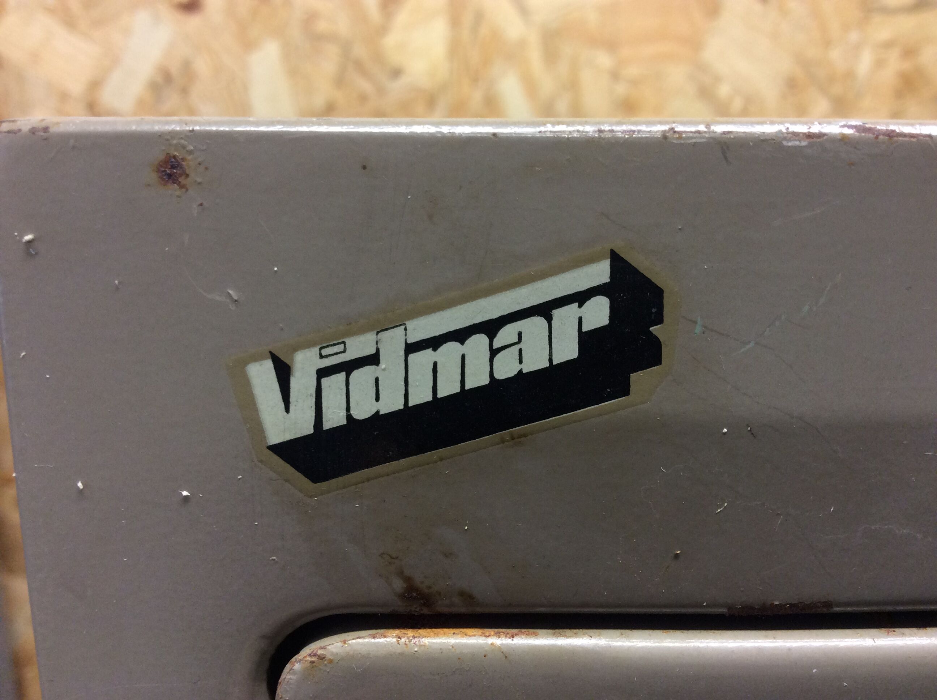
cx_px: 468
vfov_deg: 44.1
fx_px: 865
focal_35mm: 32
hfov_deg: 56.9
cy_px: 350
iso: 80
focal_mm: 3.3
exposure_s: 1/25
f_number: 2.4
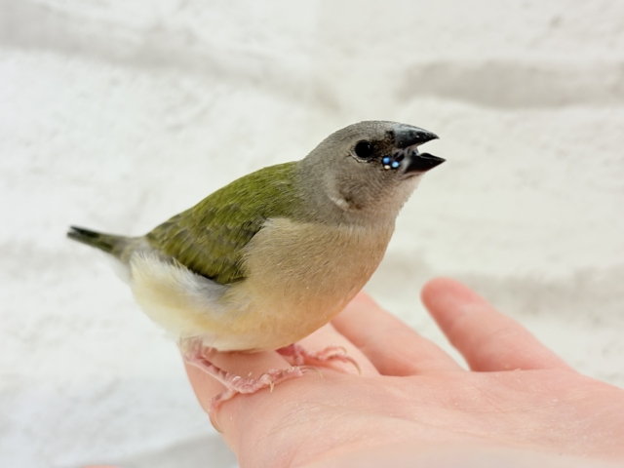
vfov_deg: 28.0
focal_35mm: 52
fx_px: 937
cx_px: 312
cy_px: 234
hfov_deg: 36.8
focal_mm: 5.96
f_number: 1.6
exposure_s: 1/50
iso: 50
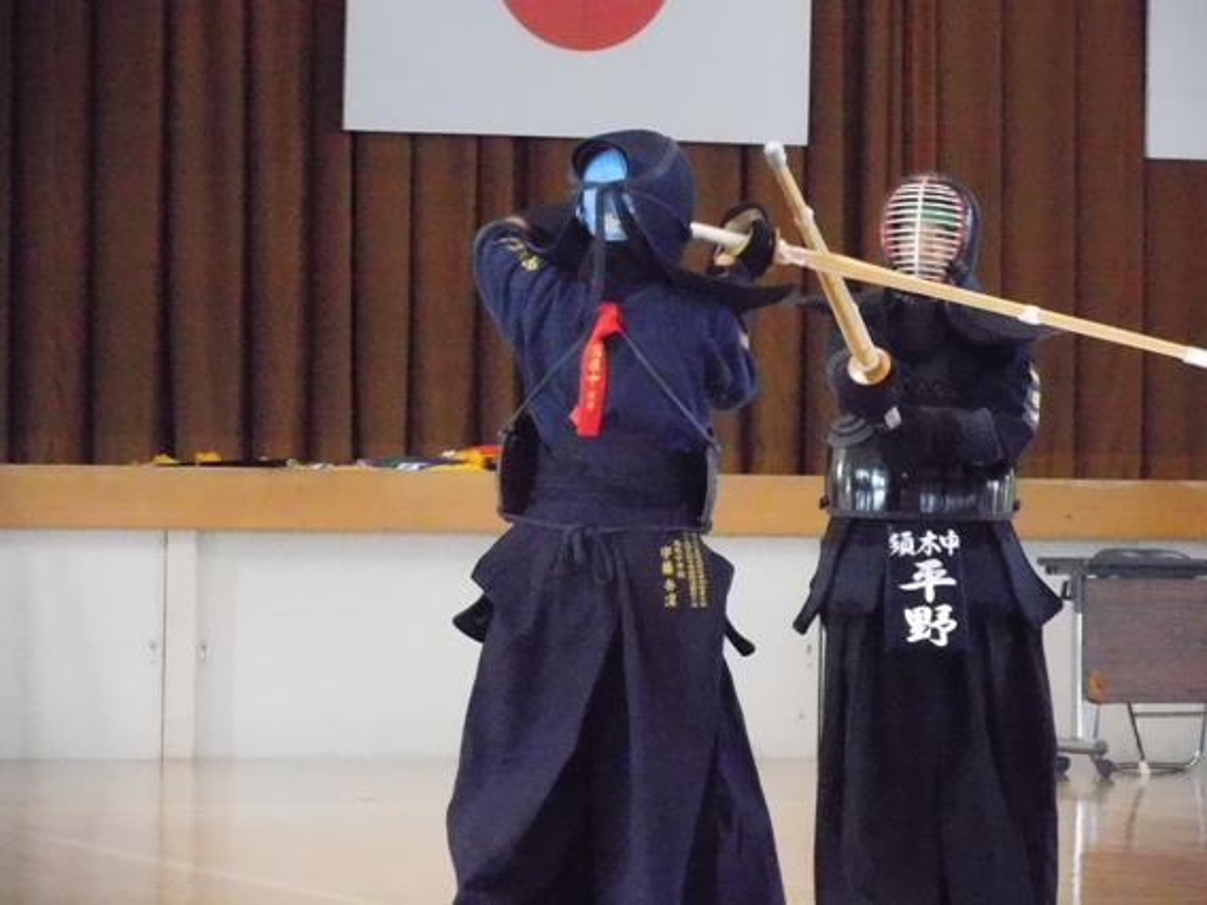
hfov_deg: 11.0
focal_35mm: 180
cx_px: 604
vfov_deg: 8.2
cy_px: 452
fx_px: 6276
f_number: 5.3
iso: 6400
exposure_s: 1/100
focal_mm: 32.1
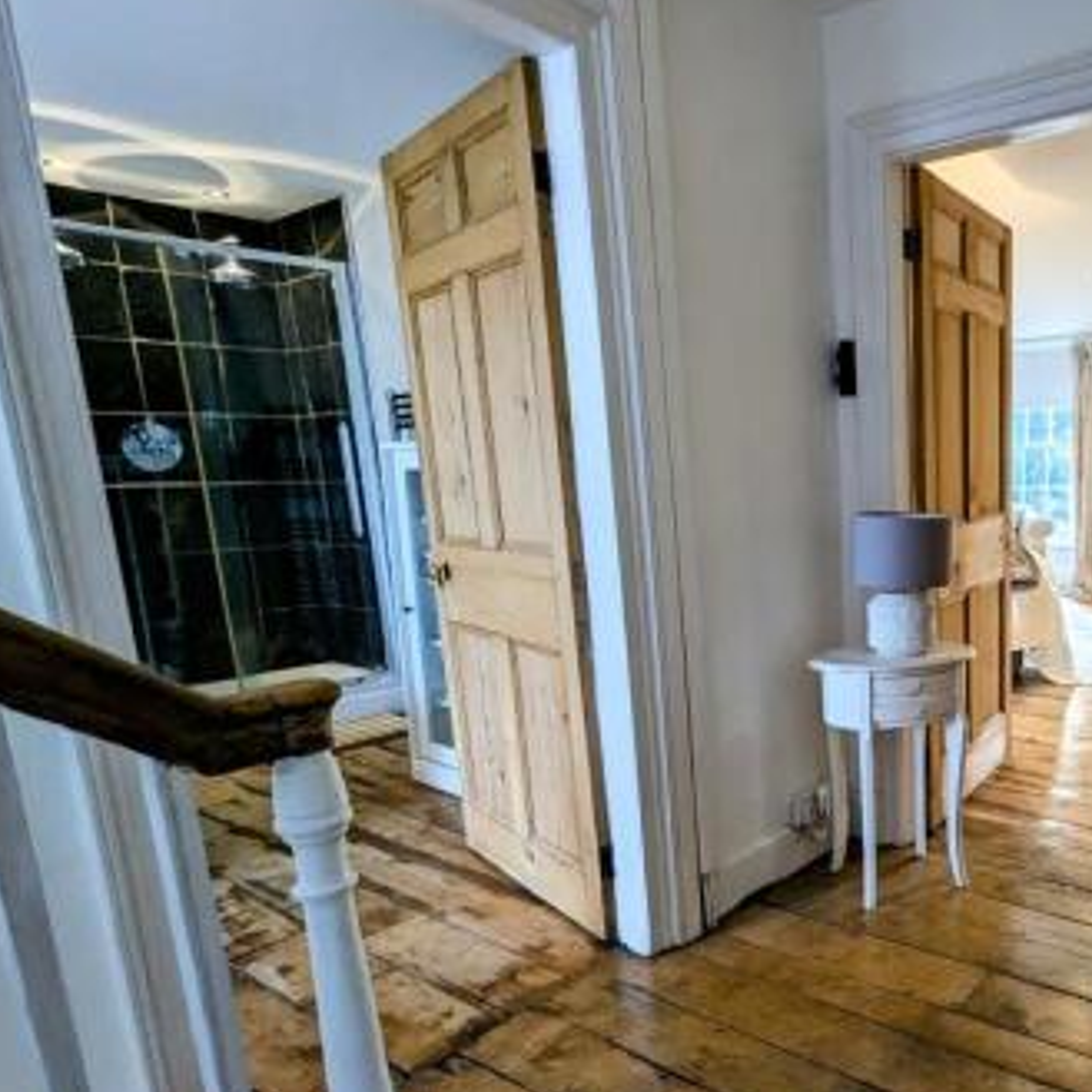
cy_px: 642
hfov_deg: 56.6
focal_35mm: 25
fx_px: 892
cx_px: 926
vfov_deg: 62.5
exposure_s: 1/100
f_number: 2.2
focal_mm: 2.35
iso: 88
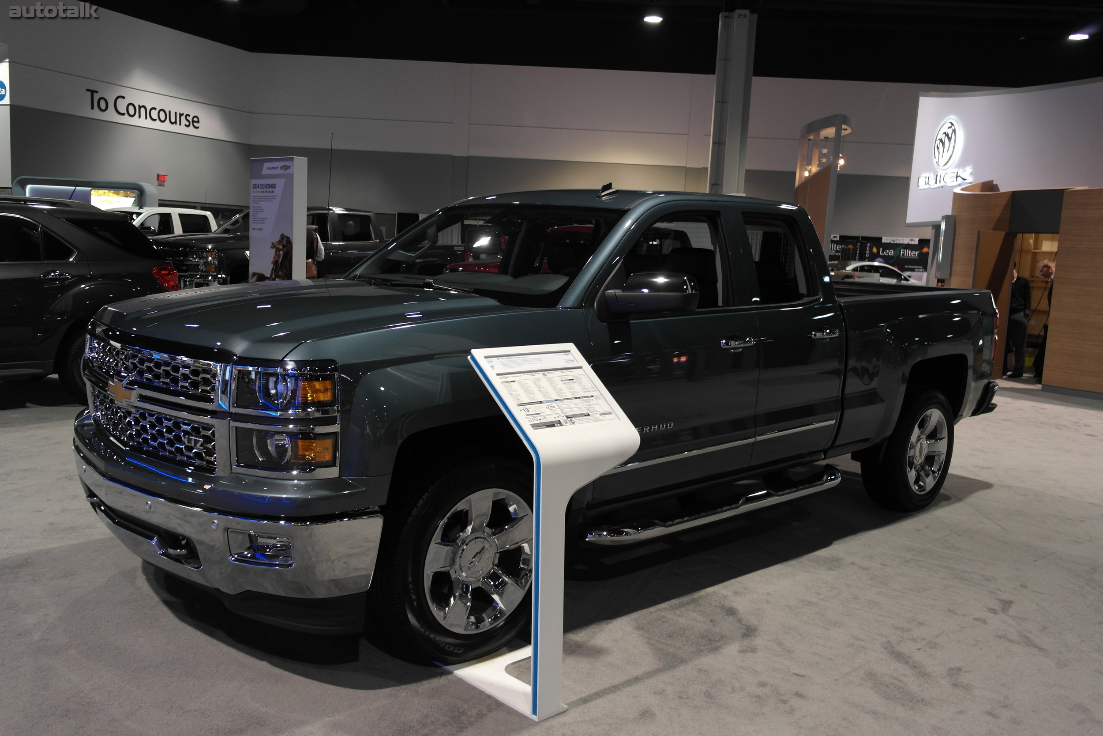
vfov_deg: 43.6
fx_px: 919
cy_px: 368
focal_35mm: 30
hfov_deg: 61.9
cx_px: 552
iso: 400
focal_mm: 20
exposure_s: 1/30
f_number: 3.5
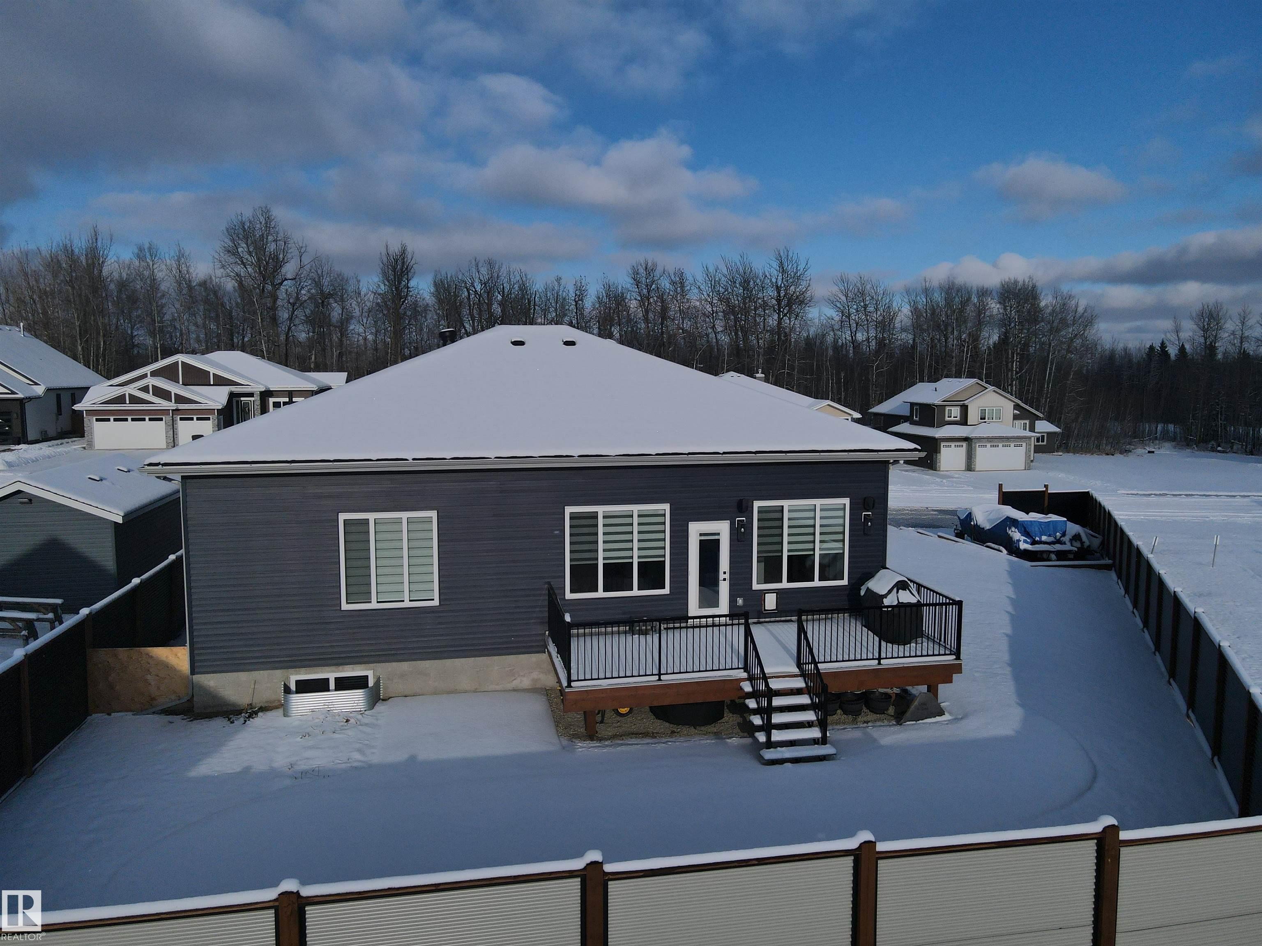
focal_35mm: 24
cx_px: 631
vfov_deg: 56.8
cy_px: 473
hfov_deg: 71.6
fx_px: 875
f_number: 2.8
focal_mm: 4.5
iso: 100
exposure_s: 1/3200
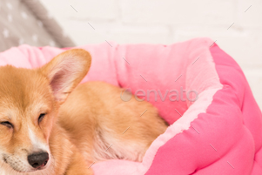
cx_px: 26
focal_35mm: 137
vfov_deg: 10.0
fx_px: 997
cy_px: 136
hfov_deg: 14.8
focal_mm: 70
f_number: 5
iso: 125
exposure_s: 1/160
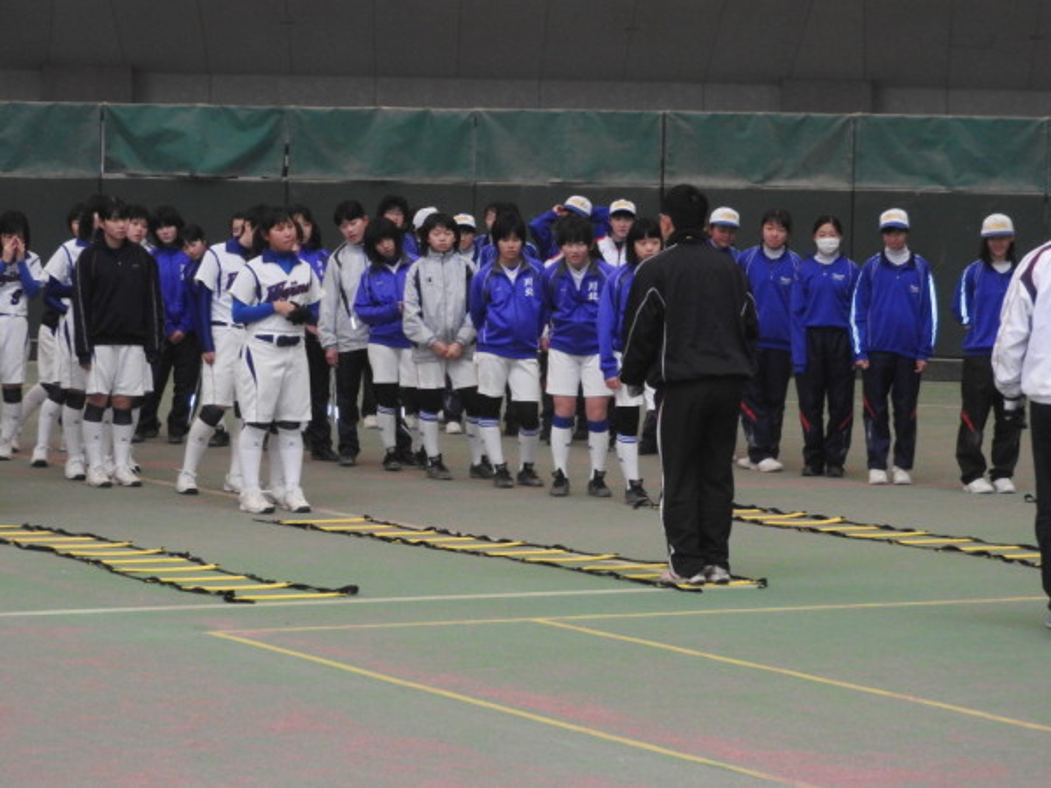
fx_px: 3795
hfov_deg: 15.8
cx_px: 526
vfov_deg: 11.9
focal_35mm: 125
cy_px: 394
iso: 640
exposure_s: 1/60
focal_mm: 22.4
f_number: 5
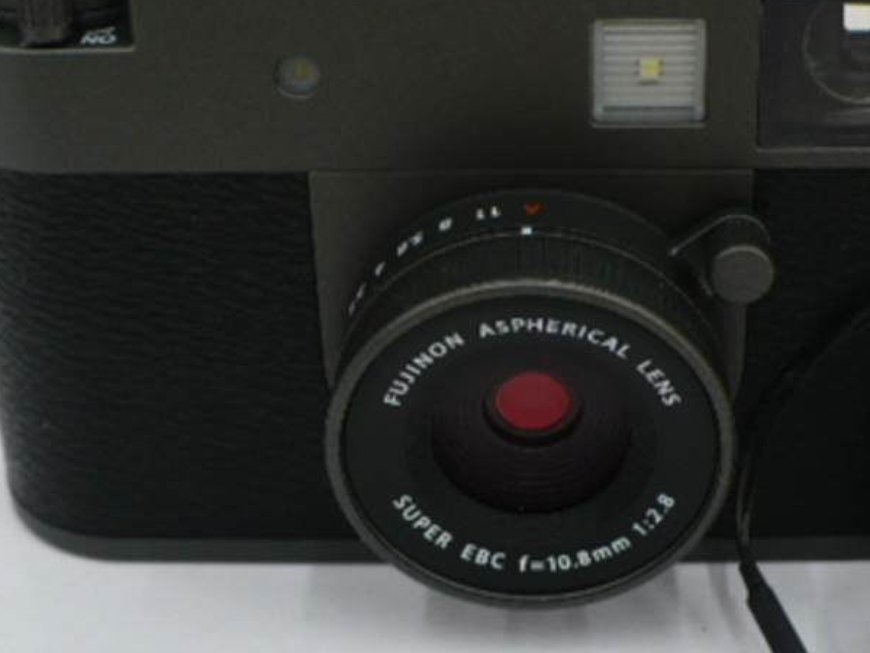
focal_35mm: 74
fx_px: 1860
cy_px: 218
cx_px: 561
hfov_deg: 26.2
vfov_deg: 19.8
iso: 100
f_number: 2.8
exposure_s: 1/50
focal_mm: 6.1
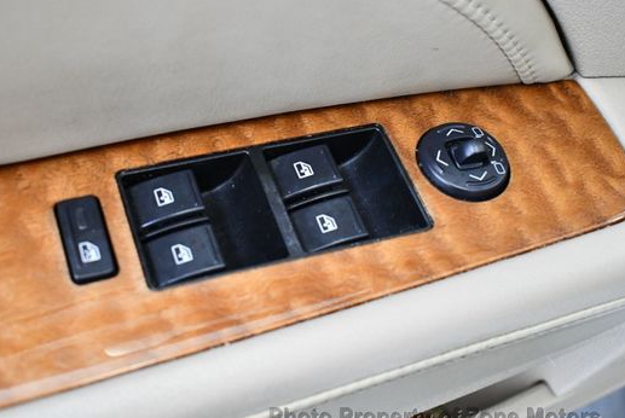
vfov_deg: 26.0
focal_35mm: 52
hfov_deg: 38.0
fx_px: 904
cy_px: 182
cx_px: 255
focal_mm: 21
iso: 3200
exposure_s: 1/100
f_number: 3.8
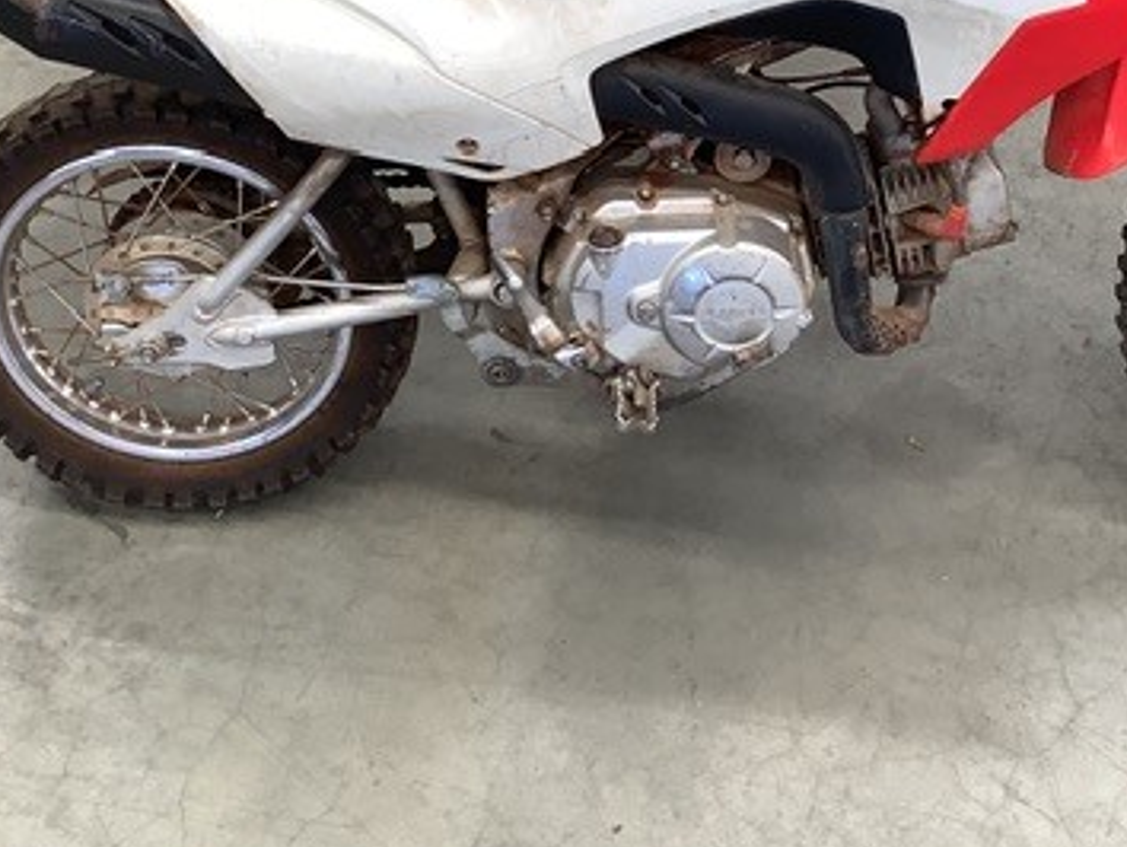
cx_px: 723
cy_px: 131
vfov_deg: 25.5
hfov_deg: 34.1
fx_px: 1824
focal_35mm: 56
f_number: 2.4
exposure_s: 1/50
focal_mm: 3.3
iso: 50
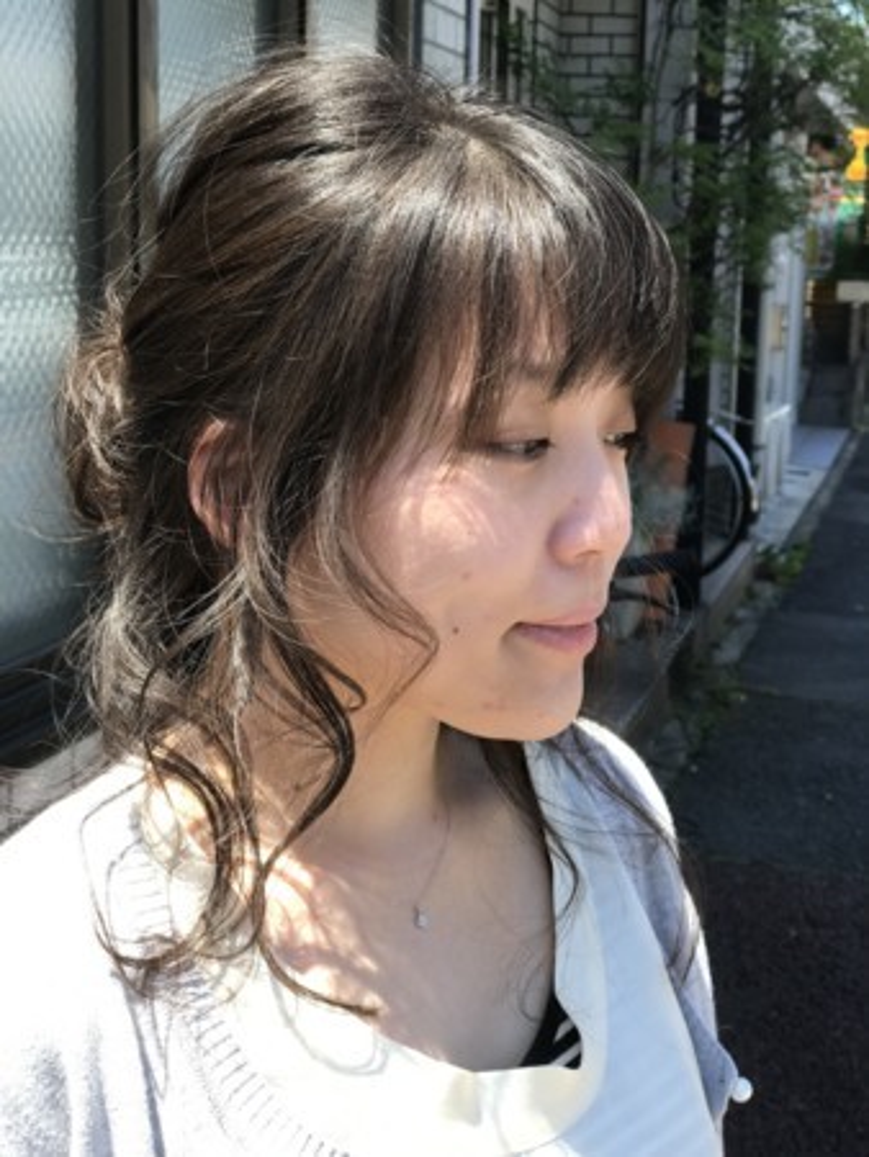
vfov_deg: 33.8
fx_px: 1906
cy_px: 578
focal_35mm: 57
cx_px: 434
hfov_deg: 25.7
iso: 20
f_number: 2.8
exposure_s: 1/183
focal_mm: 6.6
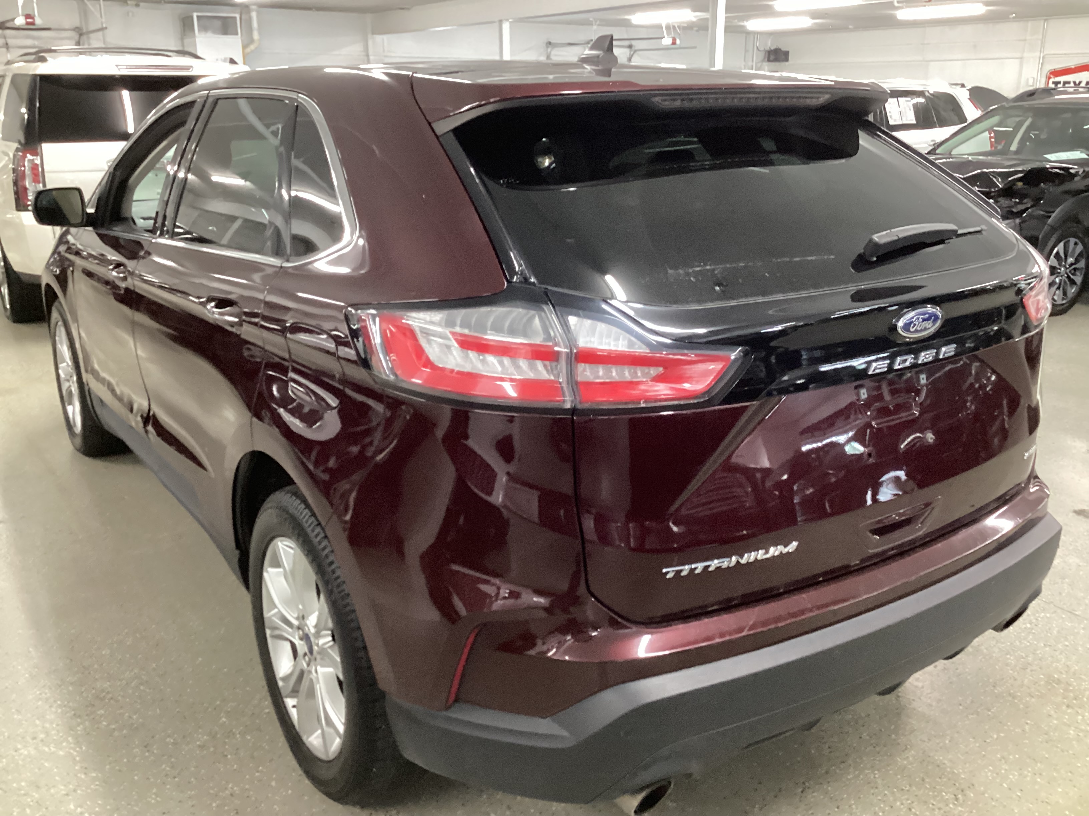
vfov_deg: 45.4
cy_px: 408
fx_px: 975
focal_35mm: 31
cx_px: 544
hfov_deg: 58.4
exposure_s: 1/30
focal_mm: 3.3
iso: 400
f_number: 2.4
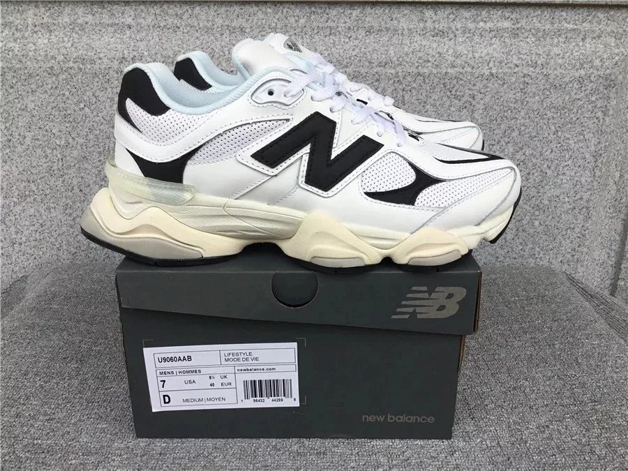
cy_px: 236
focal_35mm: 31
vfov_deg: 45.4
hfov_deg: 58.4
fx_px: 562
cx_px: 314
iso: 25
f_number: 2.4
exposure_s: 1/390
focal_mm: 3.3
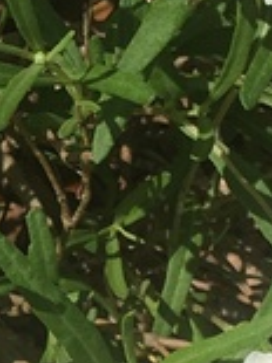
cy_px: 171
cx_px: -164
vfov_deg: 8.8
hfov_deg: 6.5
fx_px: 2361
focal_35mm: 225
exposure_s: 1/2331
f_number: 2.2
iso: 25
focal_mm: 4.15
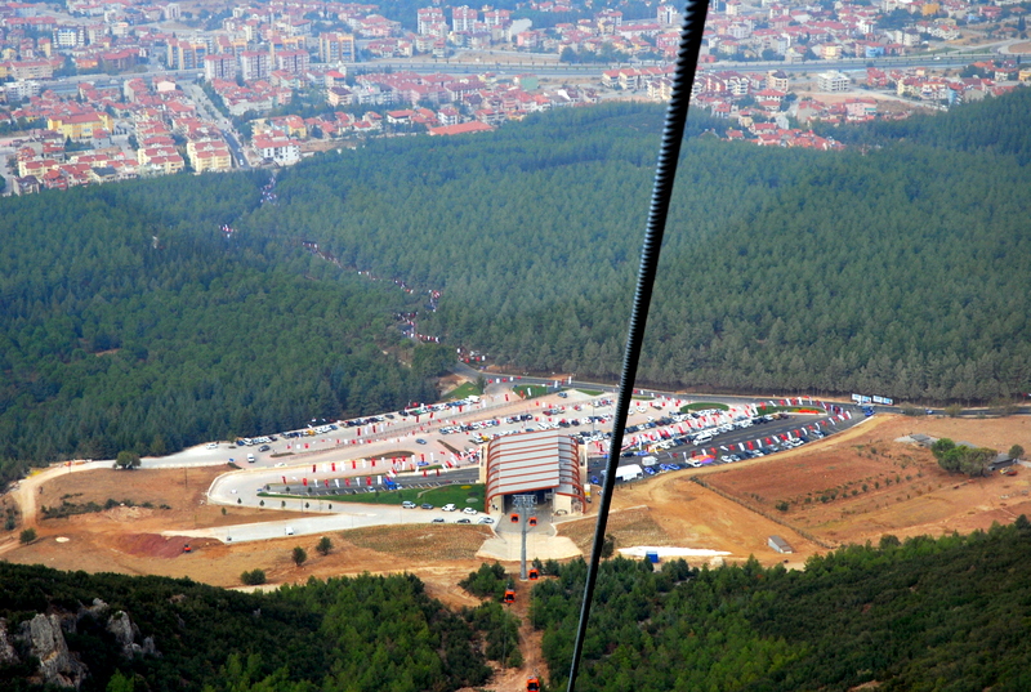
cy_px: 346
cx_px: 516
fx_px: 2583
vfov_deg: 15.3
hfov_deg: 22.6
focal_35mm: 90
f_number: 8
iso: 200
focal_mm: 60
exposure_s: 1/160
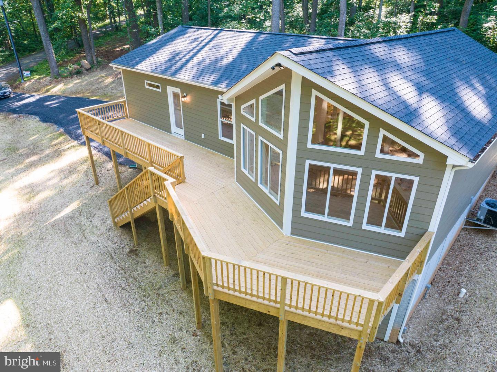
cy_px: 186
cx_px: 248
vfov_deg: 56.8
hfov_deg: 71.6
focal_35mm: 24
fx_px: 344
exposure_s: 1/120
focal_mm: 12.29
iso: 200
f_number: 2.8
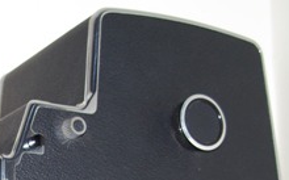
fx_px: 842
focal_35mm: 107
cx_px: -25
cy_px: 264
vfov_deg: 11.7
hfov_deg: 18.8
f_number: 2.8
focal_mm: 7.8
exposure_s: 1/60
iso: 80
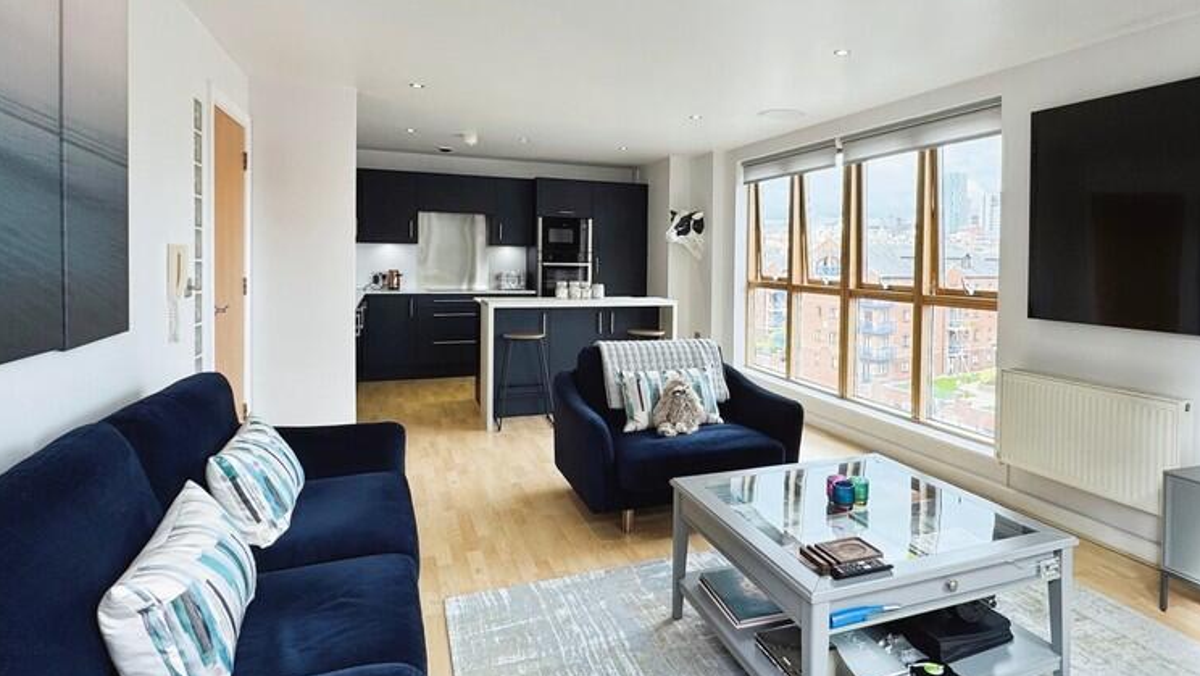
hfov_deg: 83.2
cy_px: 322
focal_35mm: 21
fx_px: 668
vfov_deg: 53.6
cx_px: 692
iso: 40
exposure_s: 1/99
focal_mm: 2.22
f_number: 2.2
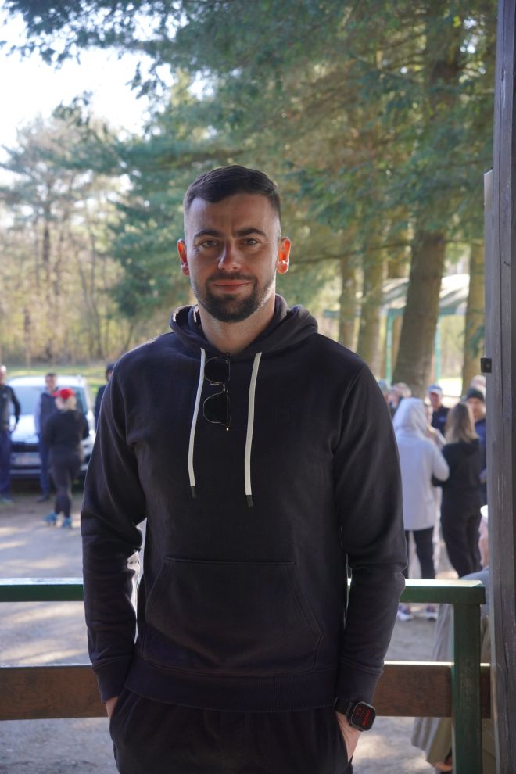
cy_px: 387
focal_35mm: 52
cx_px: 258
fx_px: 1113
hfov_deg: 26.1
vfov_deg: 38.4
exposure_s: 1/200
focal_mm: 34.5
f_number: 4
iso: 400
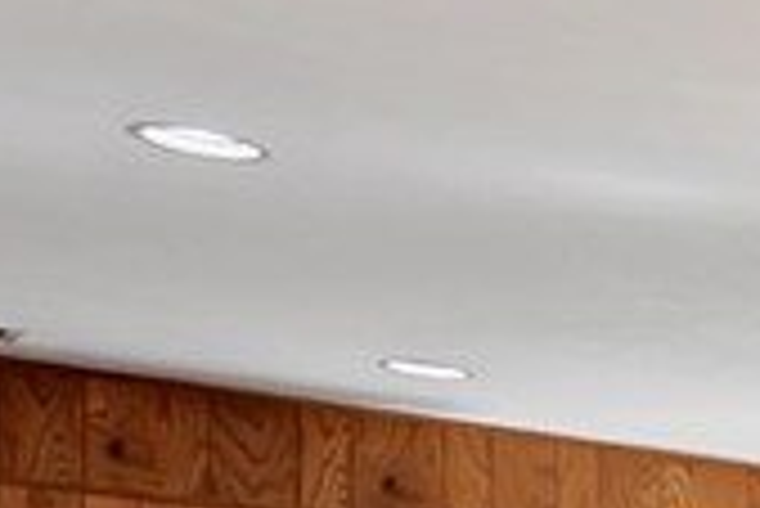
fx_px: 1923
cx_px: 2253
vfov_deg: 13.5
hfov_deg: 11.7
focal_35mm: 91
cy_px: 910
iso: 100
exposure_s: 1/30
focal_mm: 10
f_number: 8
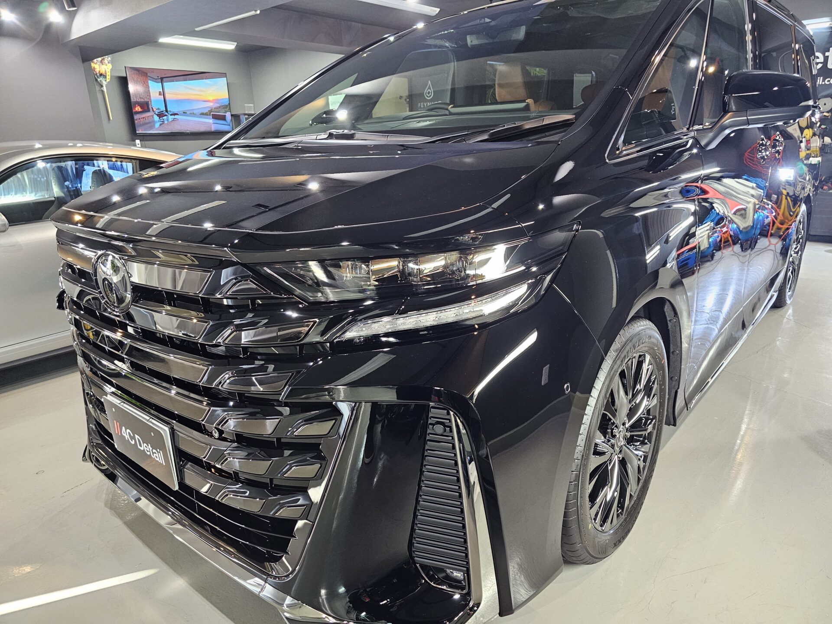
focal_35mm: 23
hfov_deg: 73.9
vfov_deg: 58.9
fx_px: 553
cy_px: 312
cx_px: 416
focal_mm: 6.3
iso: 800
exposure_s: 1/100
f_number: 1.7
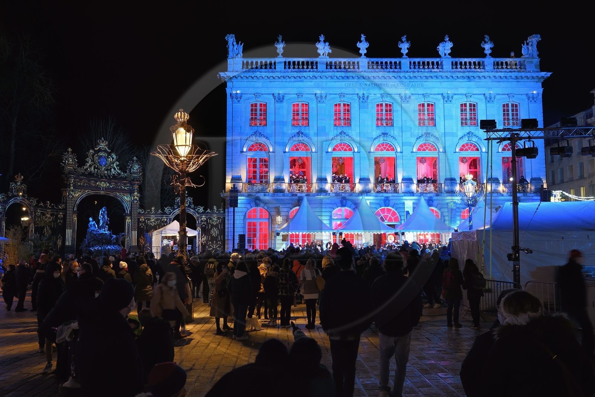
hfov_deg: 61.9
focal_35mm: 30
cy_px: 198
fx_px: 496
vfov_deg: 43.6
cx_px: 298
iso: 1600
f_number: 6.3
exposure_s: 1/15
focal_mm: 30
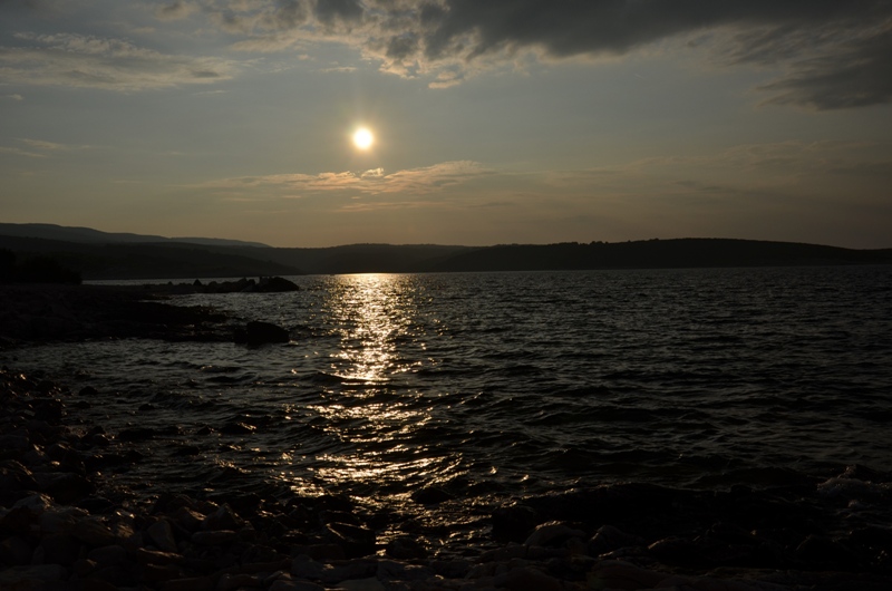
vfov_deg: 34.1
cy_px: 296
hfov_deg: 49.6
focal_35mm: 39
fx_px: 964
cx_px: 446
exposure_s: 1/2000
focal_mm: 26
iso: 100
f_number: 8
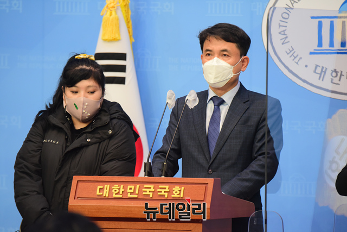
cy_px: 116
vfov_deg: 3.8
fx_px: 3471
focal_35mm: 360
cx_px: 174
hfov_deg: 5.7
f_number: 7.1
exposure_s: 1/250
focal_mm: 360
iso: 2500
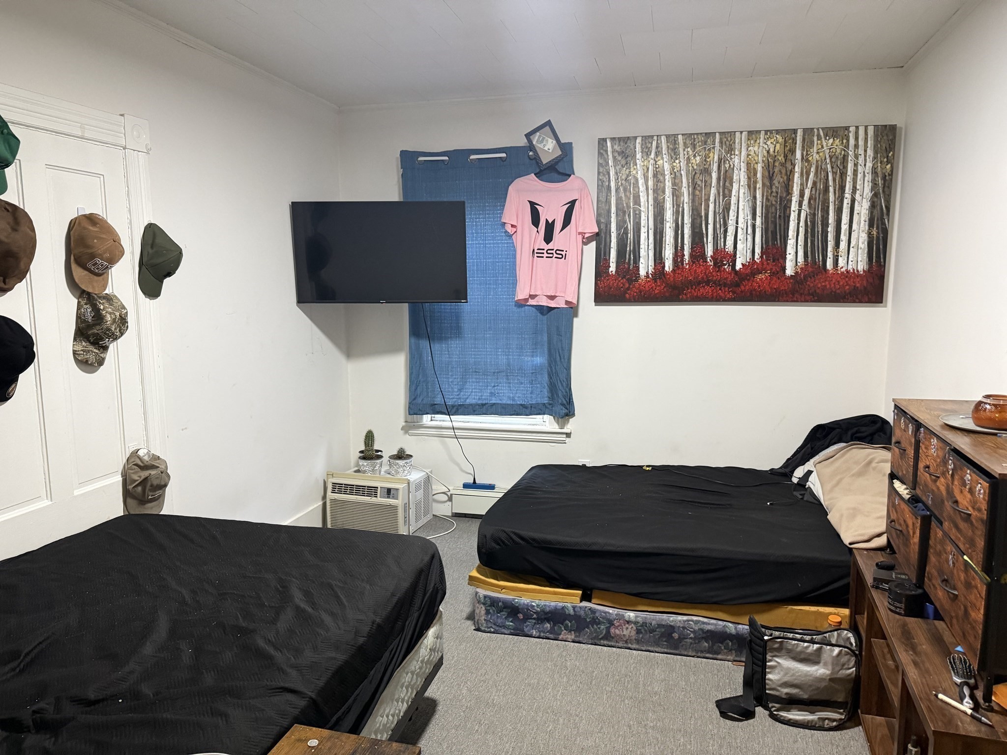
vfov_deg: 56.8
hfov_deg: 71.6
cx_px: 504
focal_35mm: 24
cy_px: 378
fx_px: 698
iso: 400
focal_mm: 6.76
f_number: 1.78
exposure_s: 1/60
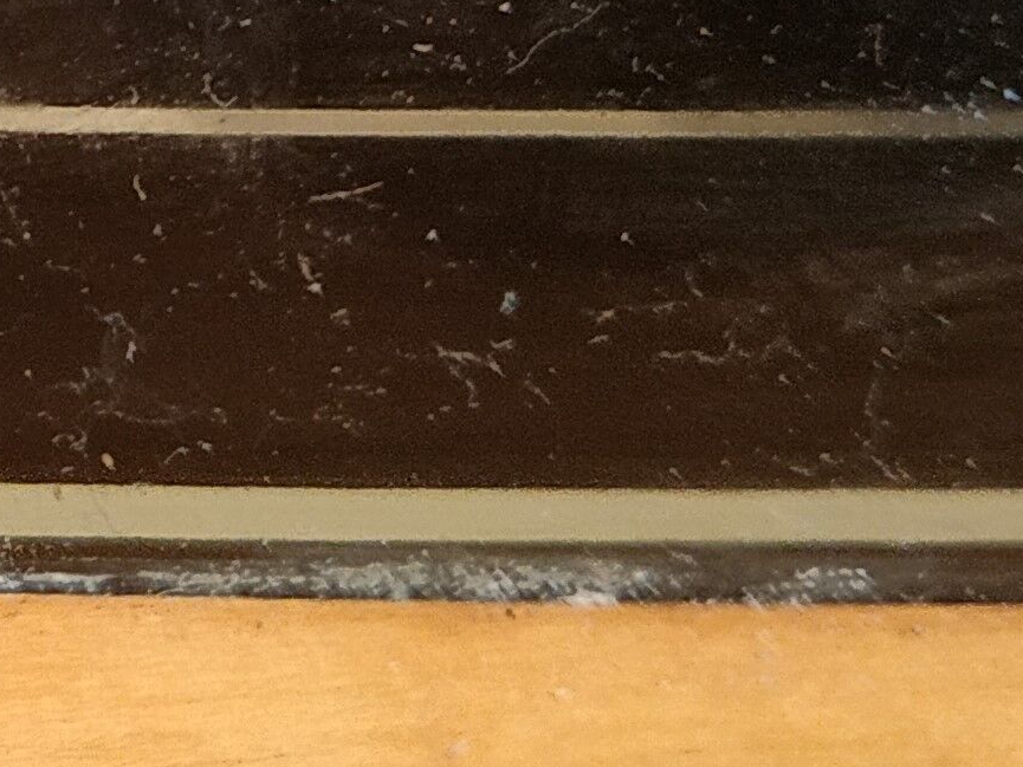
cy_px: -178
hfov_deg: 19.7
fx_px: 2453
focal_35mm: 83
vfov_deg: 16.9
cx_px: -612
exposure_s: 1/25
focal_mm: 3.94
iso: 400
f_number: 1.9
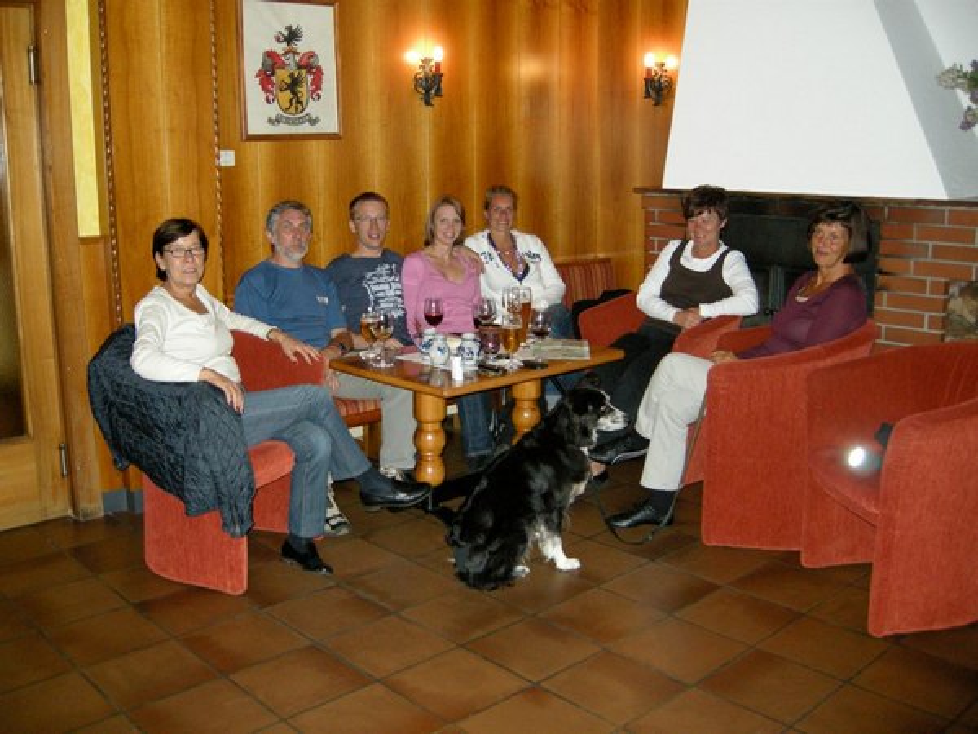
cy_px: 367
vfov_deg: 40.7
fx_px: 989
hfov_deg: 52.6
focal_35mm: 35
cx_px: 489
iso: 330
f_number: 2.7
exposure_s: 1/60
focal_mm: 7.5
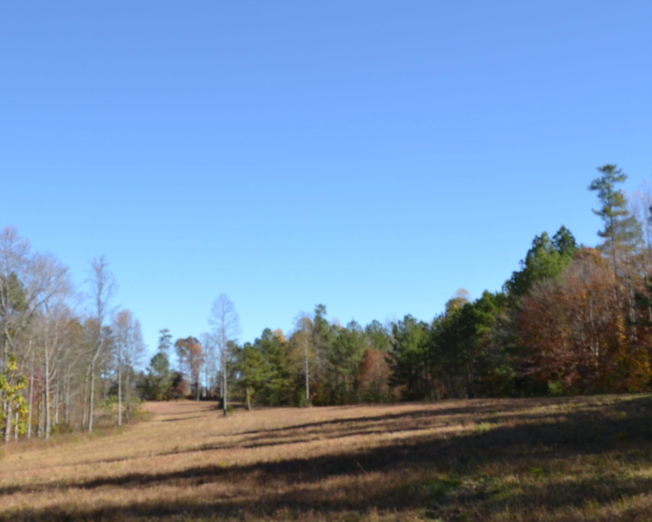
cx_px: 317
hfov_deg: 40.3
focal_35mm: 46
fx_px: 888
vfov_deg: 32.7
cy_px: 257
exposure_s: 1/200
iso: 100
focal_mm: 20
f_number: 7.1
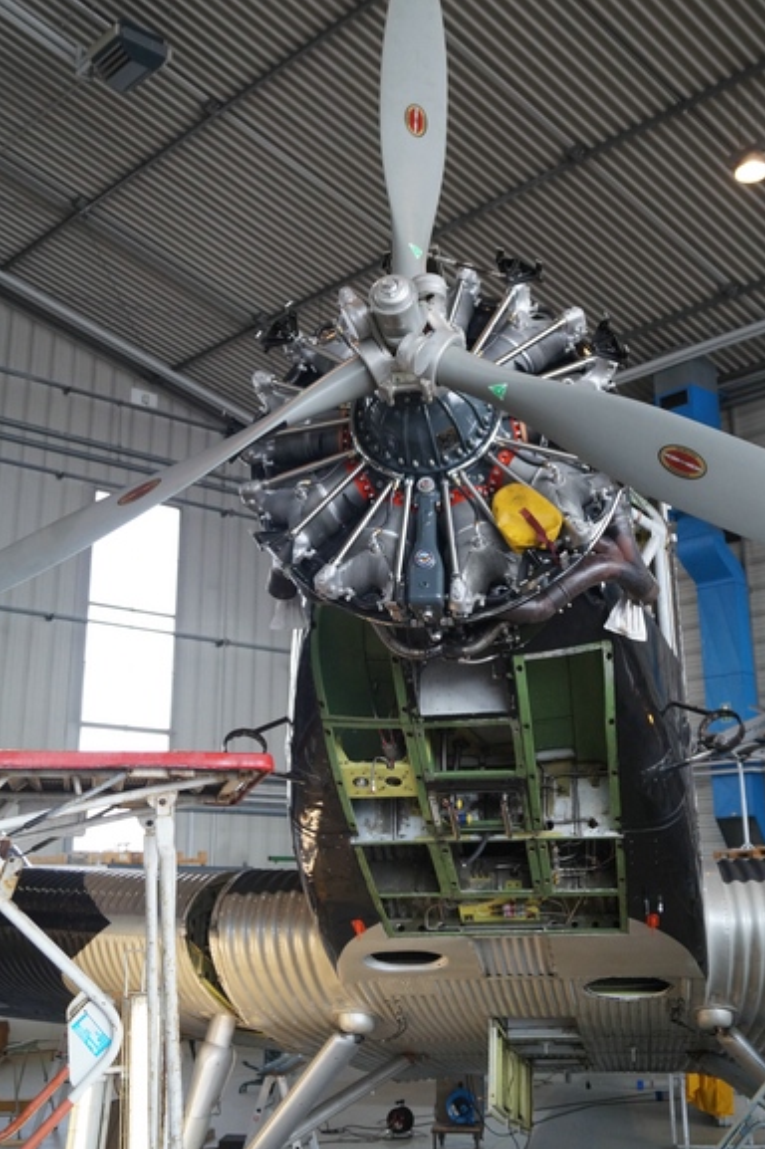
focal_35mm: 39
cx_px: 417
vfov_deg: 49.4
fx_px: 1245
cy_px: 480
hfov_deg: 34.1
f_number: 4
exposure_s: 1/160
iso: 640
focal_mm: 20
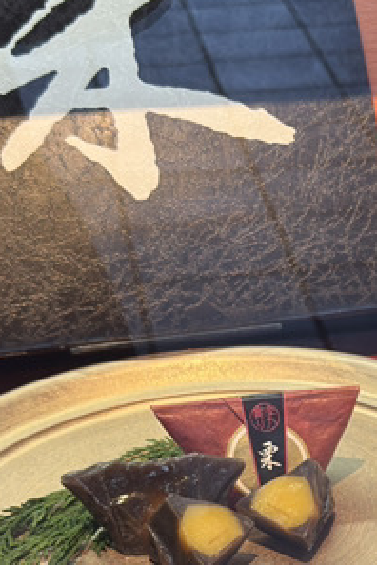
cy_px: 535
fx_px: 1586
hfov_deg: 12.9
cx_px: 543
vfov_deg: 19.7
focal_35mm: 101
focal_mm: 6.76
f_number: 1.78
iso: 125
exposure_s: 1/60
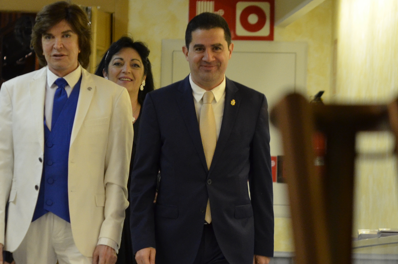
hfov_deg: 4.2
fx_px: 5483
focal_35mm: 497
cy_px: 224
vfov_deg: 2.8
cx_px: 137
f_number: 5.3
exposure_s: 1/125
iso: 1600
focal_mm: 165
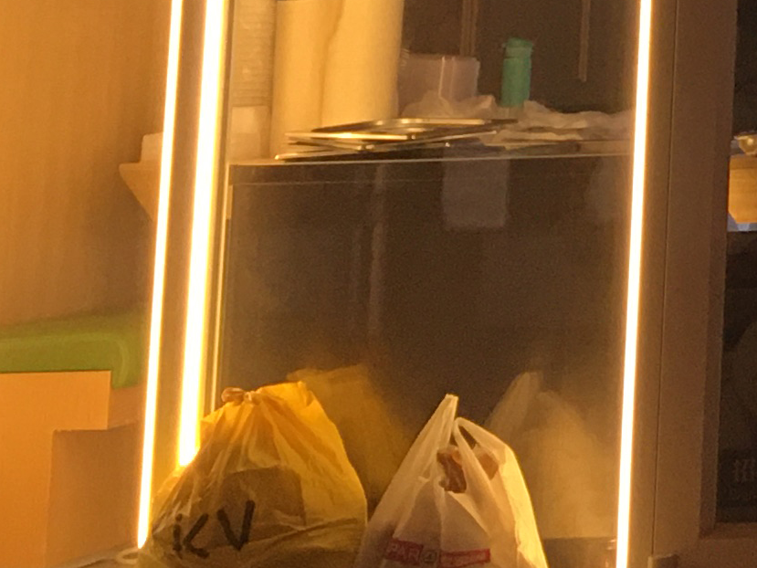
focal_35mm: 141
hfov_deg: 11.6
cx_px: 1789
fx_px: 3084
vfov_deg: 9.8
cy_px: -547
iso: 40
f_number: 2.2
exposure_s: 1/33
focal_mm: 4.15
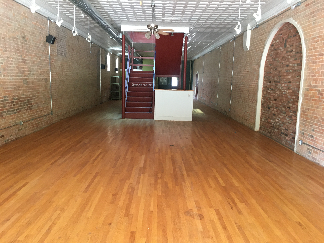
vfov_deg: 48.2
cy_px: 122
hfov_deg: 61.7
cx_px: 162
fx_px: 271
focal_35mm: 29
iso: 160
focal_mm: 4.15
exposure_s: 1/30
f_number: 2.2
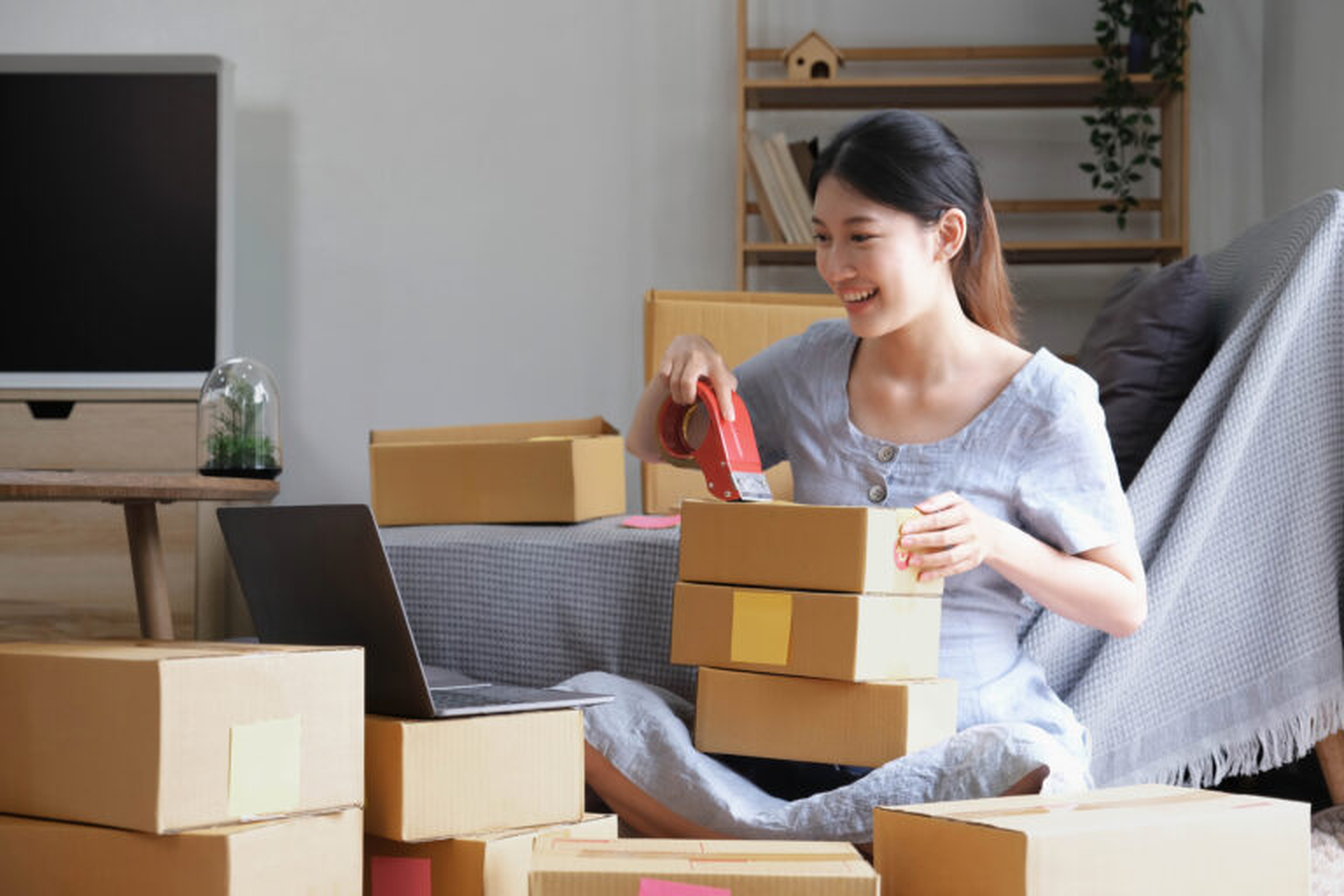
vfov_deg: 24.6
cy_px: 448
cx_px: 672
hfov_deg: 36.2
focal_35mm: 55
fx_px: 2053
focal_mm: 36.5
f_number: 2.8
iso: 400
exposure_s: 1/125
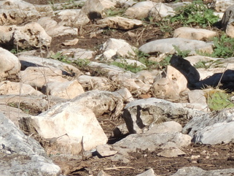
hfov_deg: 2.0
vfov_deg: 1.5
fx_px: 6735
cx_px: 260
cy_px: -54
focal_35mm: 996
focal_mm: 44.5
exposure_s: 1/640
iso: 100
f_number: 4.7
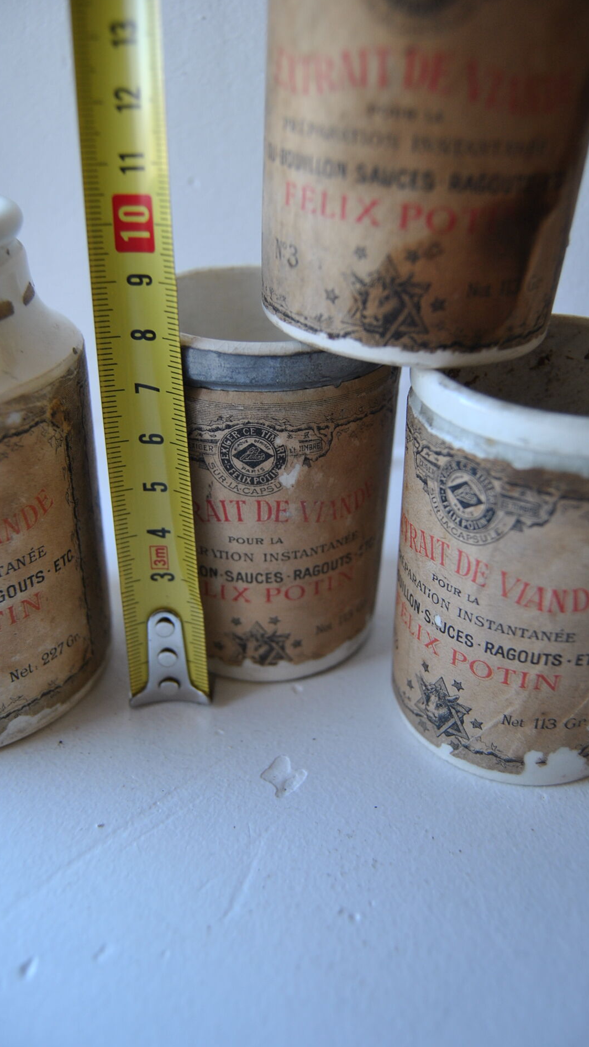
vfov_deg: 63.4
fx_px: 848
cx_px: 307
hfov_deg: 38.3
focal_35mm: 31
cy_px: 531
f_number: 3.5
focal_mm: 19
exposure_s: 1/50
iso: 200
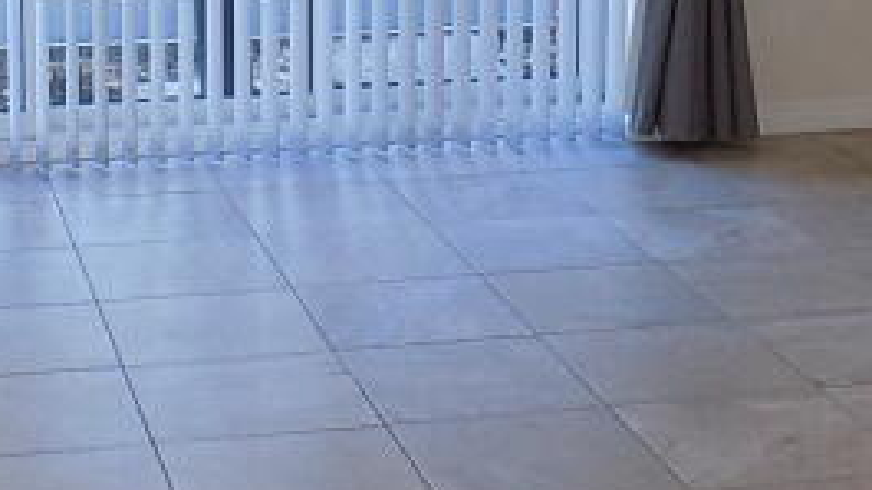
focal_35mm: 97
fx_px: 2243
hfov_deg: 22.0
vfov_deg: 12.2
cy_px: -122
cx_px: 352
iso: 100
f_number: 3.1
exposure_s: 1/30
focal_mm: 4
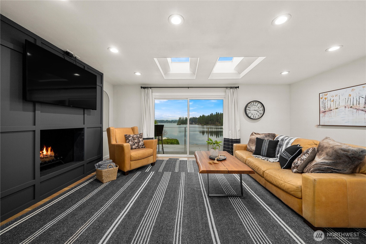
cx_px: 183
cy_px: 122
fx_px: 132
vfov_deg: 85.4
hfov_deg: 108.3
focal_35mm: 13
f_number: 6.7
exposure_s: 1/30
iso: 500
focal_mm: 13
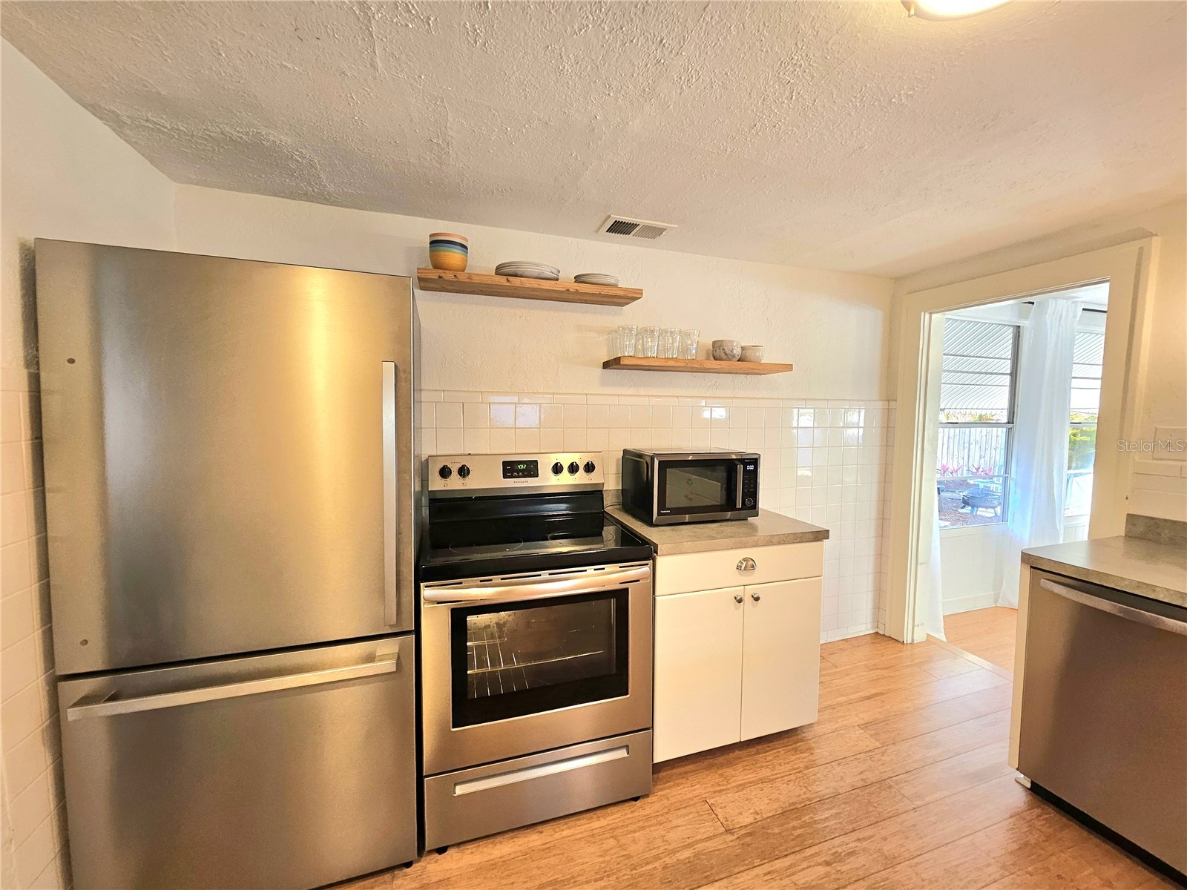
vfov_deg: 89.9
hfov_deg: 106.2
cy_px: 445
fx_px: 446
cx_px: 594
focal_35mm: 13
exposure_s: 1/60.2
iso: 100
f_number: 2.2
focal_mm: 1.74
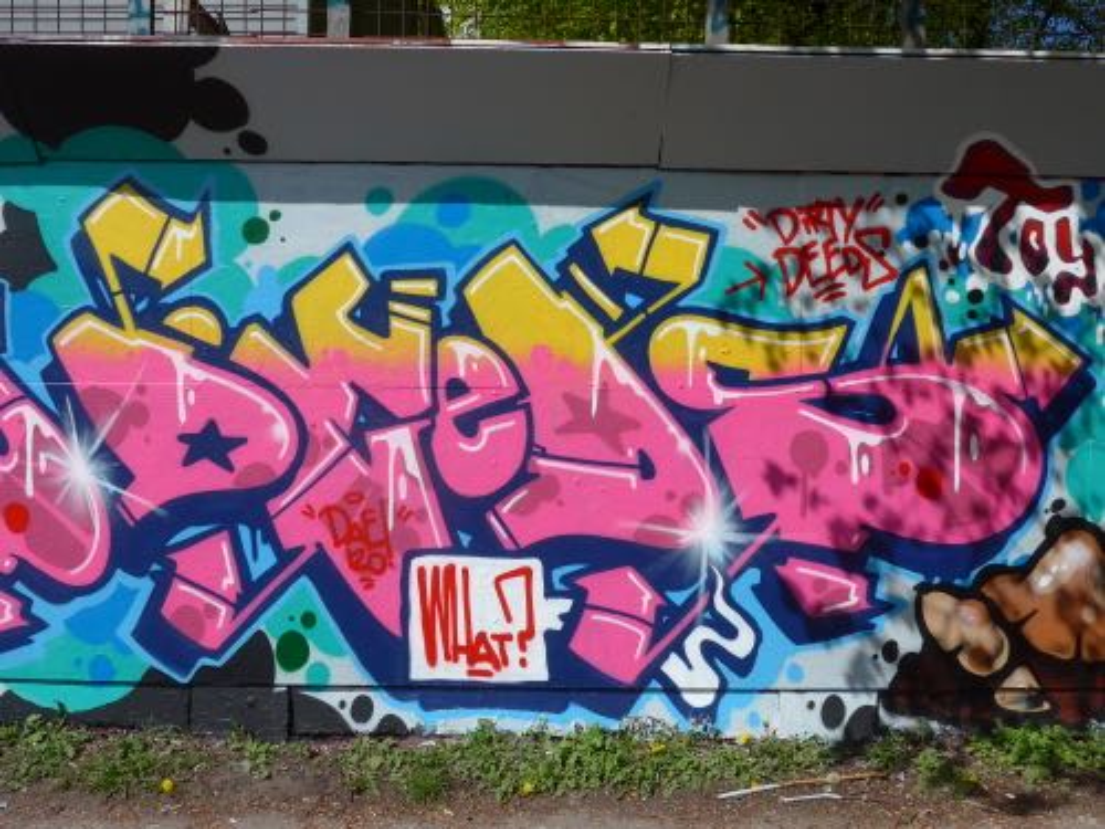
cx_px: 552
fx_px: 926
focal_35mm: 29
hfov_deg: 61.7
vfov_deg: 48.2
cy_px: 414
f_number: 3.5
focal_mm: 6
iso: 80
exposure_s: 1/1600
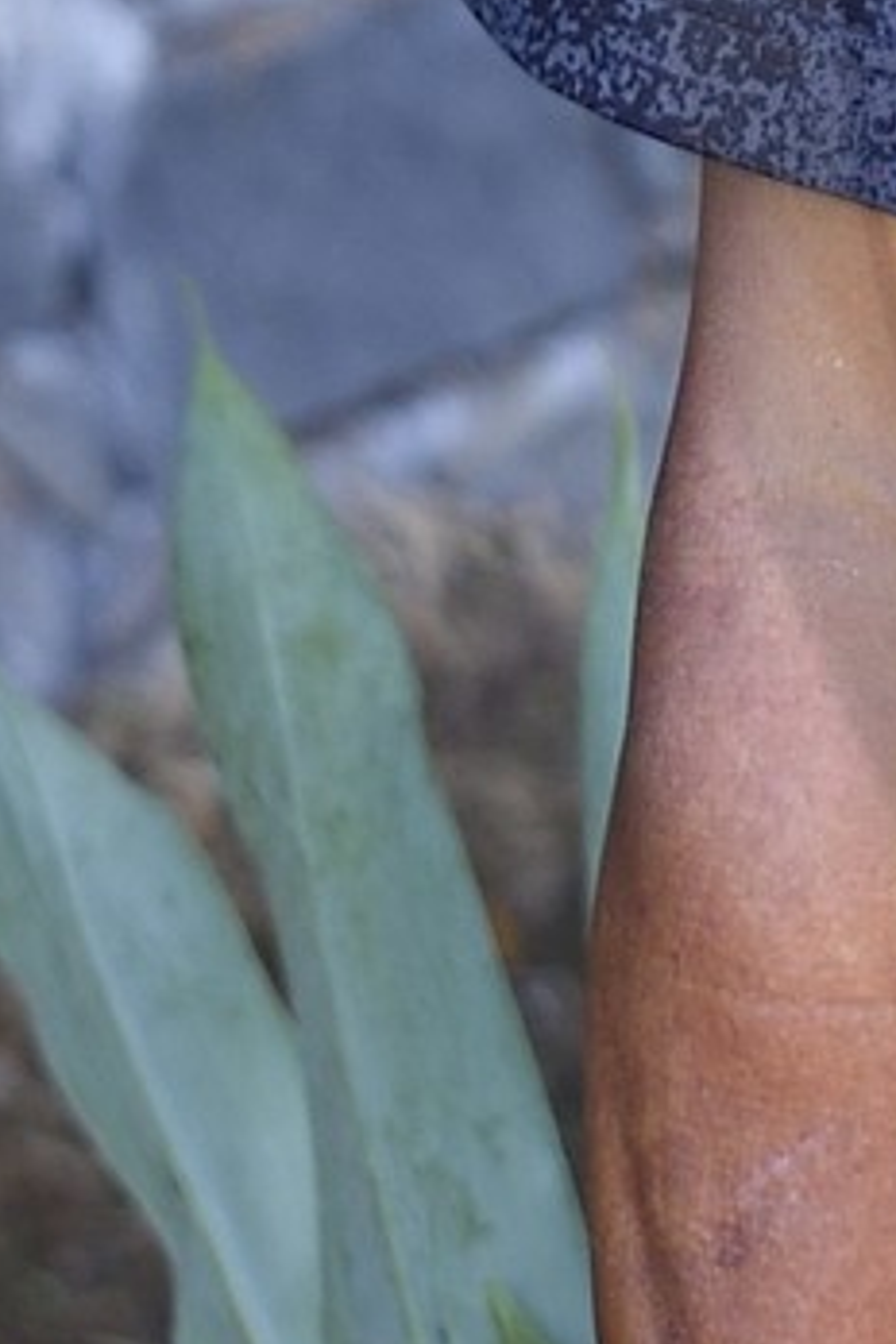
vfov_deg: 9.8
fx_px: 7727
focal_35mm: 207
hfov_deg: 6.2
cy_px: -93
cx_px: 2433
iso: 200
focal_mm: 30
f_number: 2.8
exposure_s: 1/250
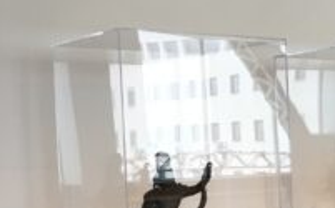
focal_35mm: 98
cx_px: 503
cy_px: 180
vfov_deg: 13.2
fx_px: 893
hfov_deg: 18.7
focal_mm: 4.15
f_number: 2.2
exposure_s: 1/30
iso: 25
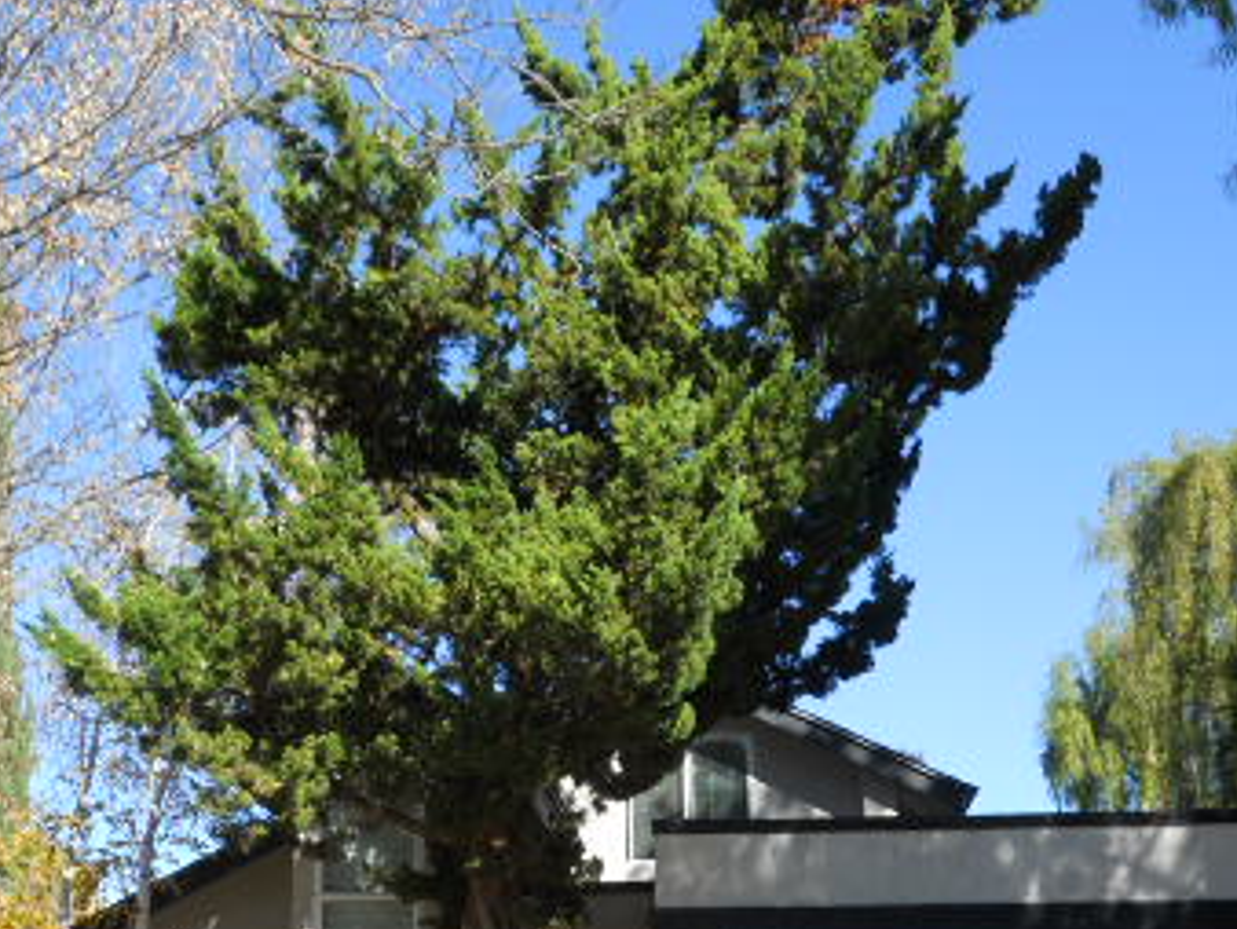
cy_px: 808
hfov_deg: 36.0
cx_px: 483
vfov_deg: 26.8
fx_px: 1895
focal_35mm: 53
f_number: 2.7
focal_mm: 5
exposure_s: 1/500
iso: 80
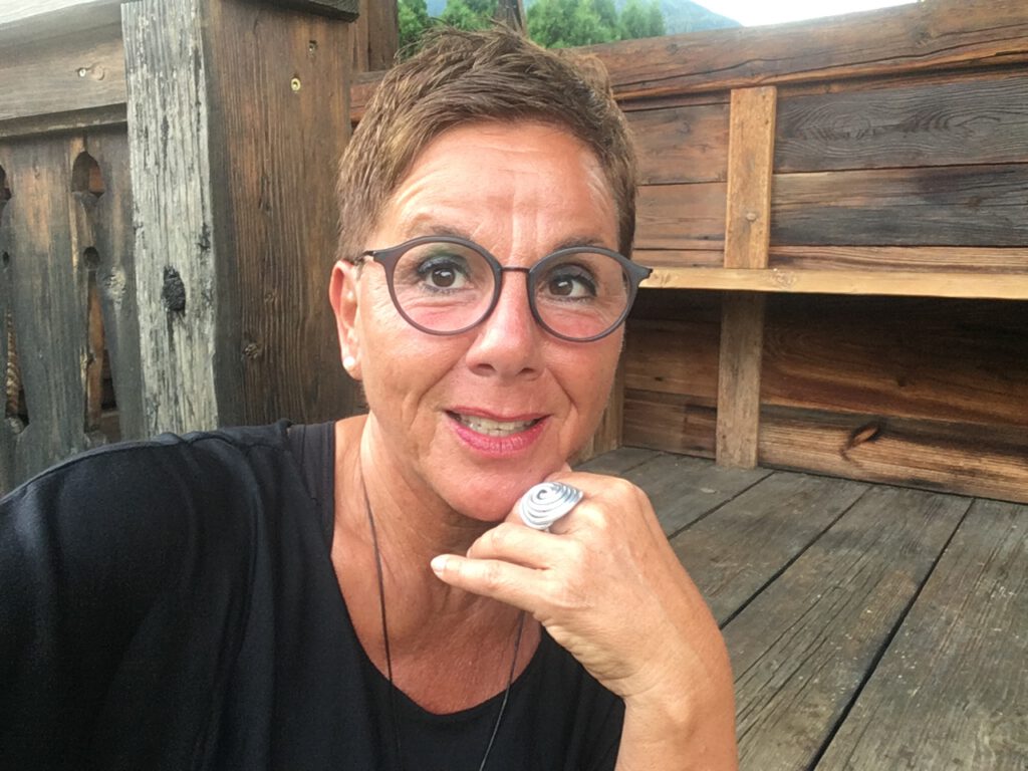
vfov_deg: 45.4
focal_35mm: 31
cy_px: 386
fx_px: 921
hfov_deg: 58.4
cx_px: 514
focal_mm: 2.15
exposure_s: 1/100
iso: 64
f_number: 2.4
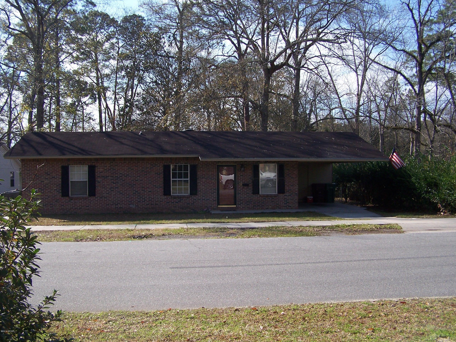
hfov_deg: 49.0
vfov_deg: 37.7
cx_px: 228
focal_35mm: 38
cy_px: 171
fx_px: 501
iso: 80
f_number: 2.8
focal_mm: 6.3
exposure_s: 1/800
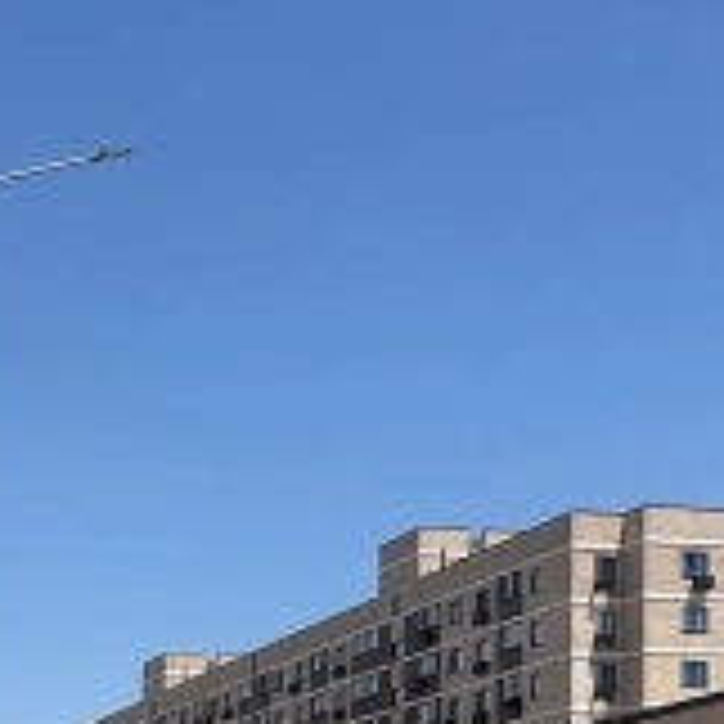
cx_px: -301
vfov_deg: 19.3
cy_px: 971
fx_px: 1940
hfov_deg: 19.0
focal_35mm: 82
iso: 80
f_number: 1.78
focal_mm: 6.86
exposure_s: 1/5263
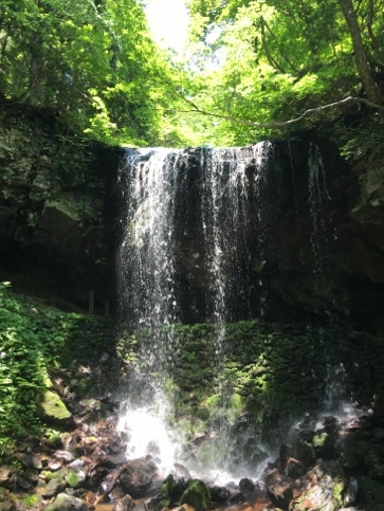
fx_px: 443
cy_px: 258
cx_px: 189
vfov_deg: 59.9
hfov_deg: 46.8
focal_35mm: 30
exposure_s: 1/120
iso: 40
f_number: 2.2
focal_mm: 4.15
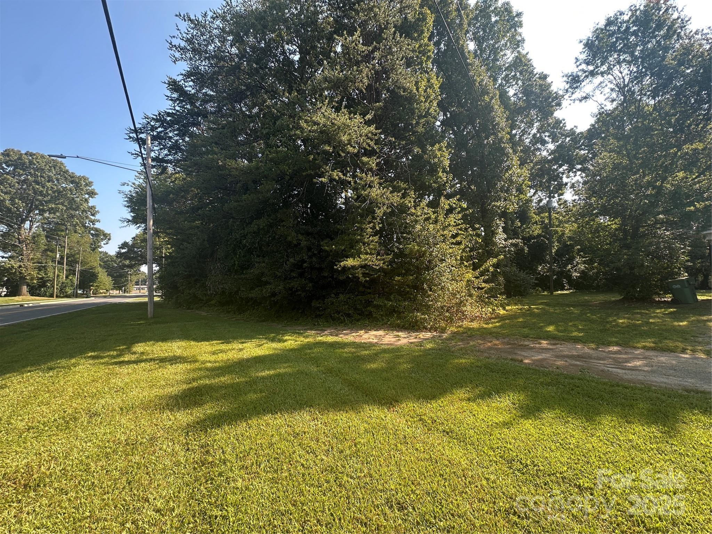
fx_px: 288
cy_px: 267
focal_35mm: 14
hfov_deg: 102.1
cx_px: 356
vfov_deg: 85.7
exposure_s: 1/217
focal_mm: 2.22
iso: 40
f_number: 2.2
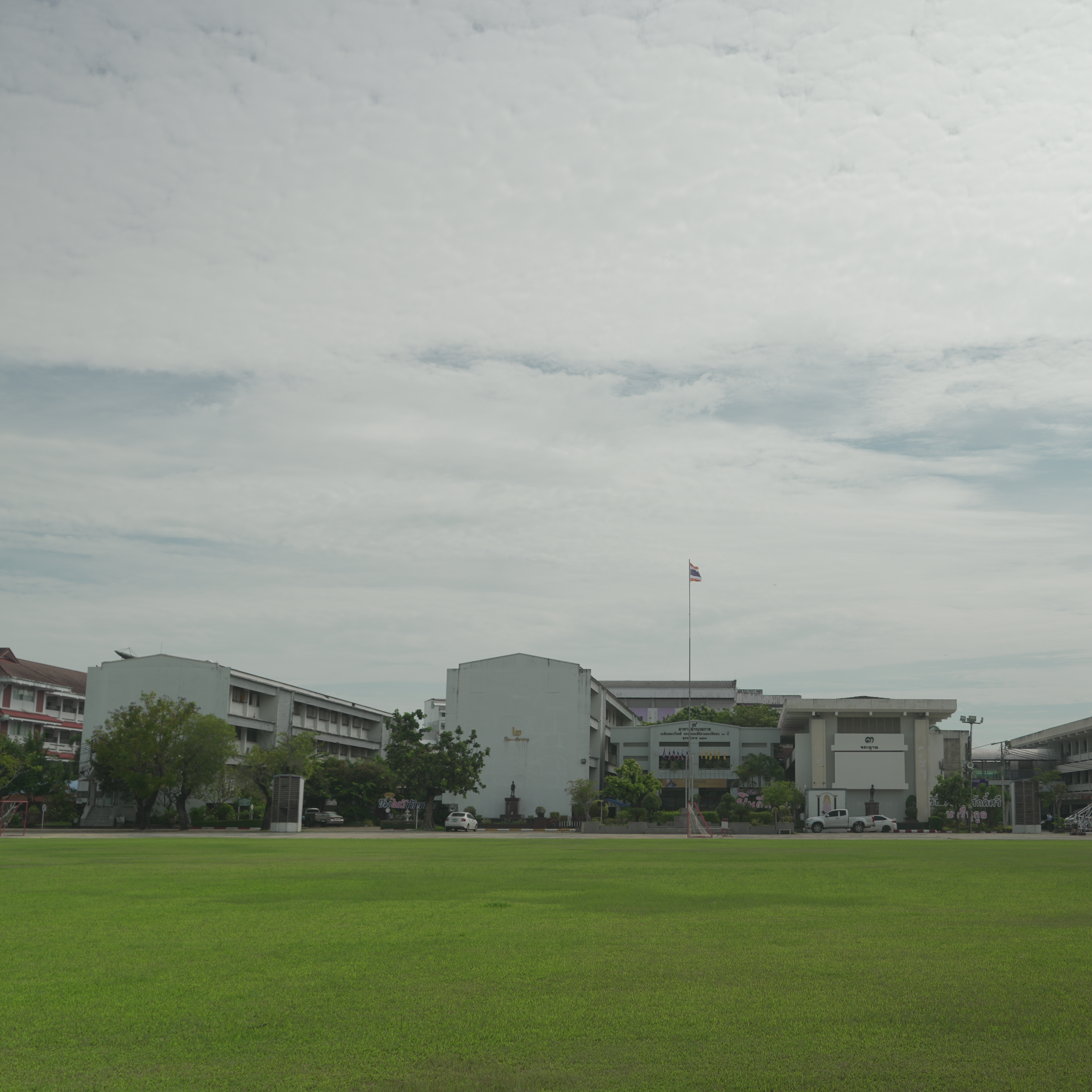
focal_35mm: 39
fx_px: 1392
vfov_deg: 42.8
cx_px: 745
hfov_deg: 42.2
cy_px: 549
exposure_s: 1/50
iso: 125
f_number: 4.5
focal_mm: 30
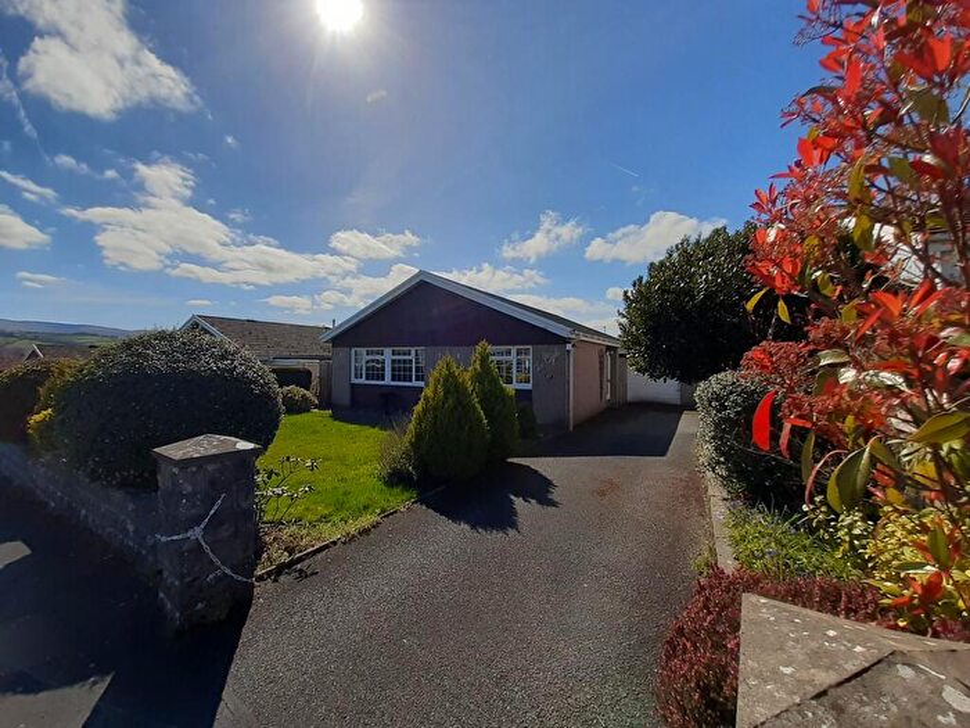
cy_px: 364
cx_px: 485
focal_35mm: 13
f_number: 2.2
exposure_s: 1/2179
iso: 40
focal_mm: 1.13
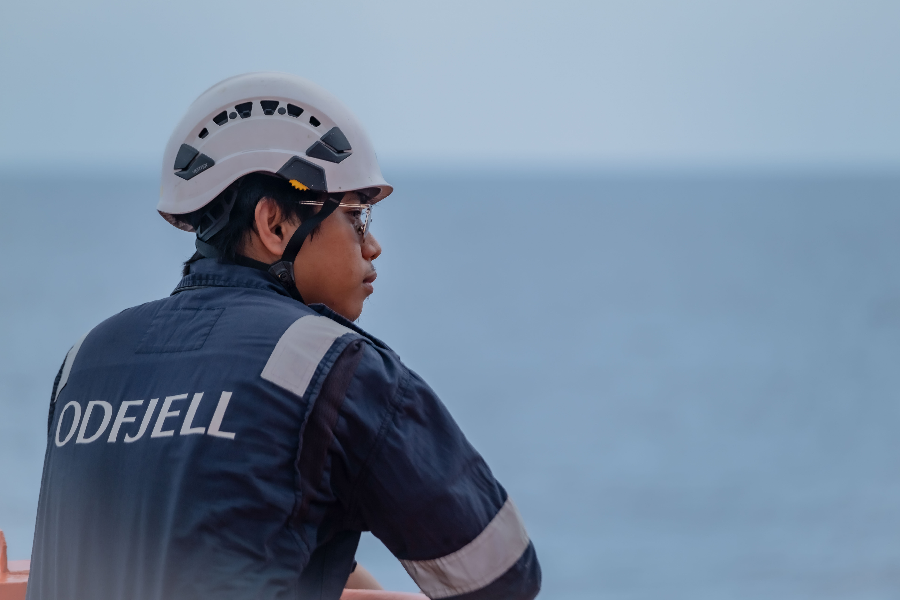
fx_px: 5250
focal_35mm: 210
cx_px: 450
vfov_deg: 6.5
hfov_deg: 9.8
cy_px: 300
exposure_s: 1/6400
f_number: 2.8
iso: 320
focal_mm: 140
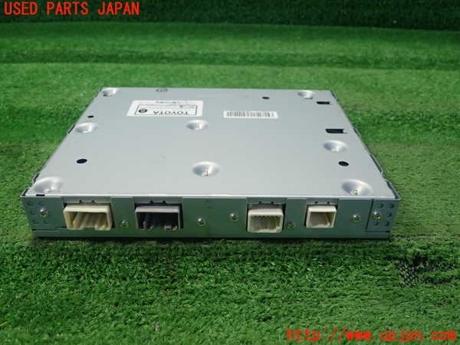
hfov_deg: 60.0
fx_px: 399
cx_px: 230
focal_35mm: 30
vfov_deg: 46.8
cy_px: 172
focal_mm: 5.5
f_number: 2.3
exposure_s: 1/125
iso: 200
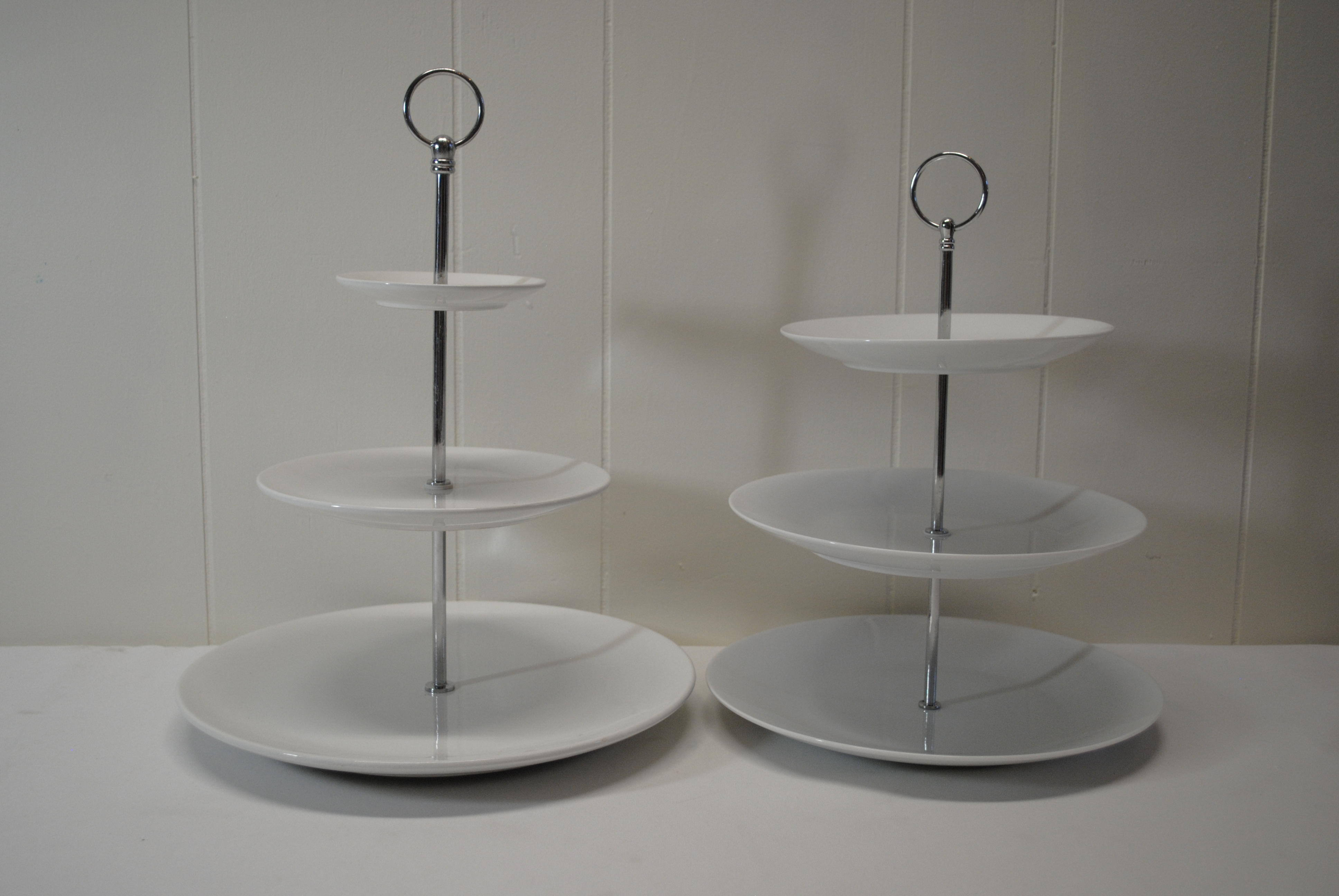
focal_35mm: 36
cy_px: 448
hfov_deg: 53.1
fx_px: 1341
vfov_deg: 37.0
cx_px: 670
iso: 400
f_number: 4
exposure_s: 1/100
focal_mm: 24
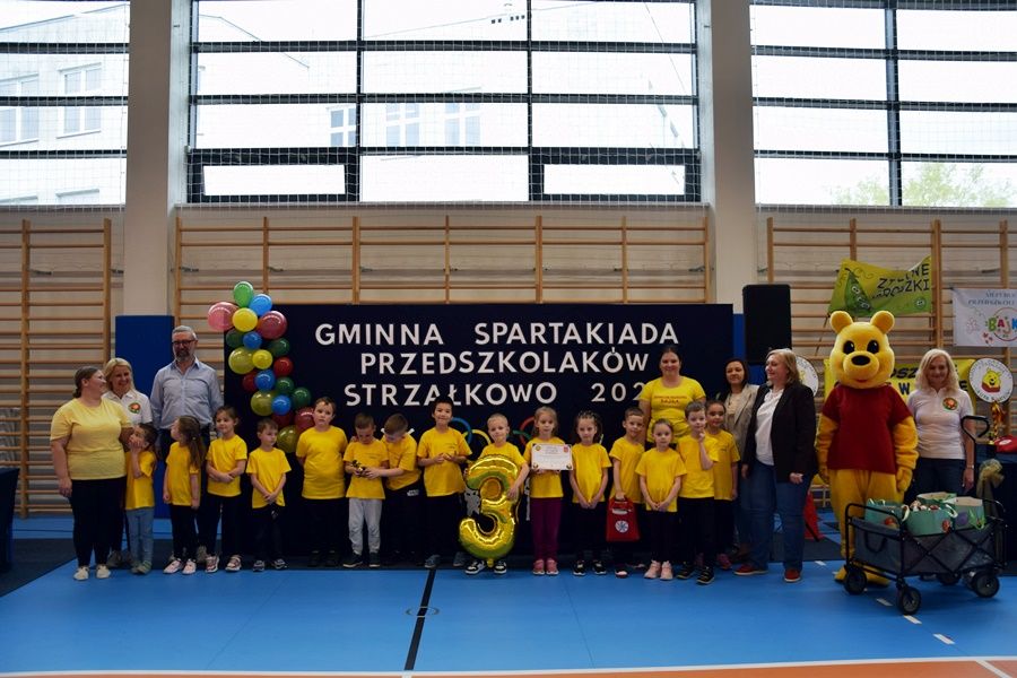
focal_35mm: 27
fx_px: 763
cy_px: 339
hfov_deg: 67.4
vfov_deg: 47.9
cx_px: 508
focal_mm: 18
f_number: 3.5
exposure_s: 1/100
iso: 100
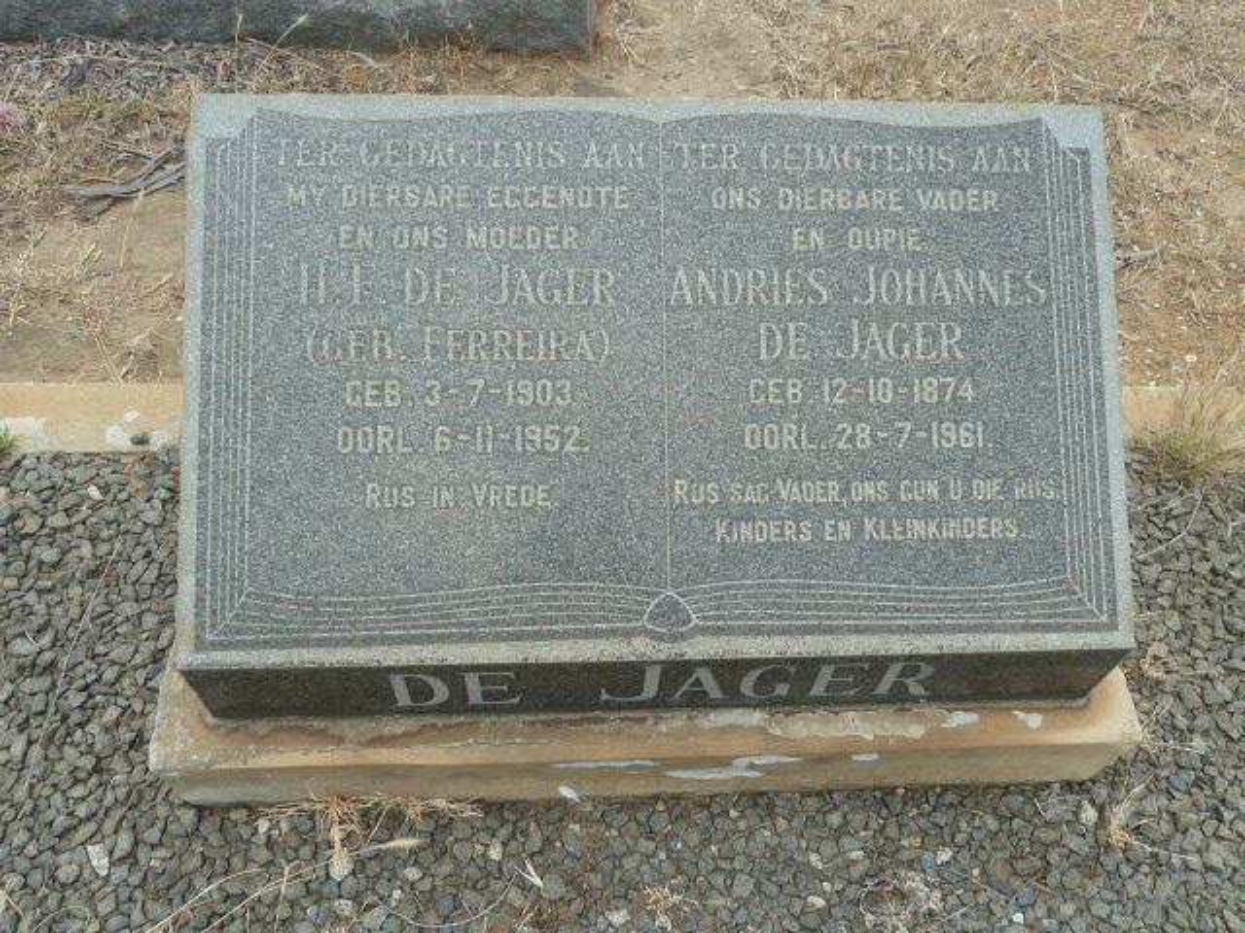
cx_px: 622
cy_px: 466
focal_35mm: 27
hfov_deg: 65.3
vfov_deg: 51.4
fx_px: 971
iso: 80
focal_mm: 4.4
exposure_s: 1/125
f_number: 4
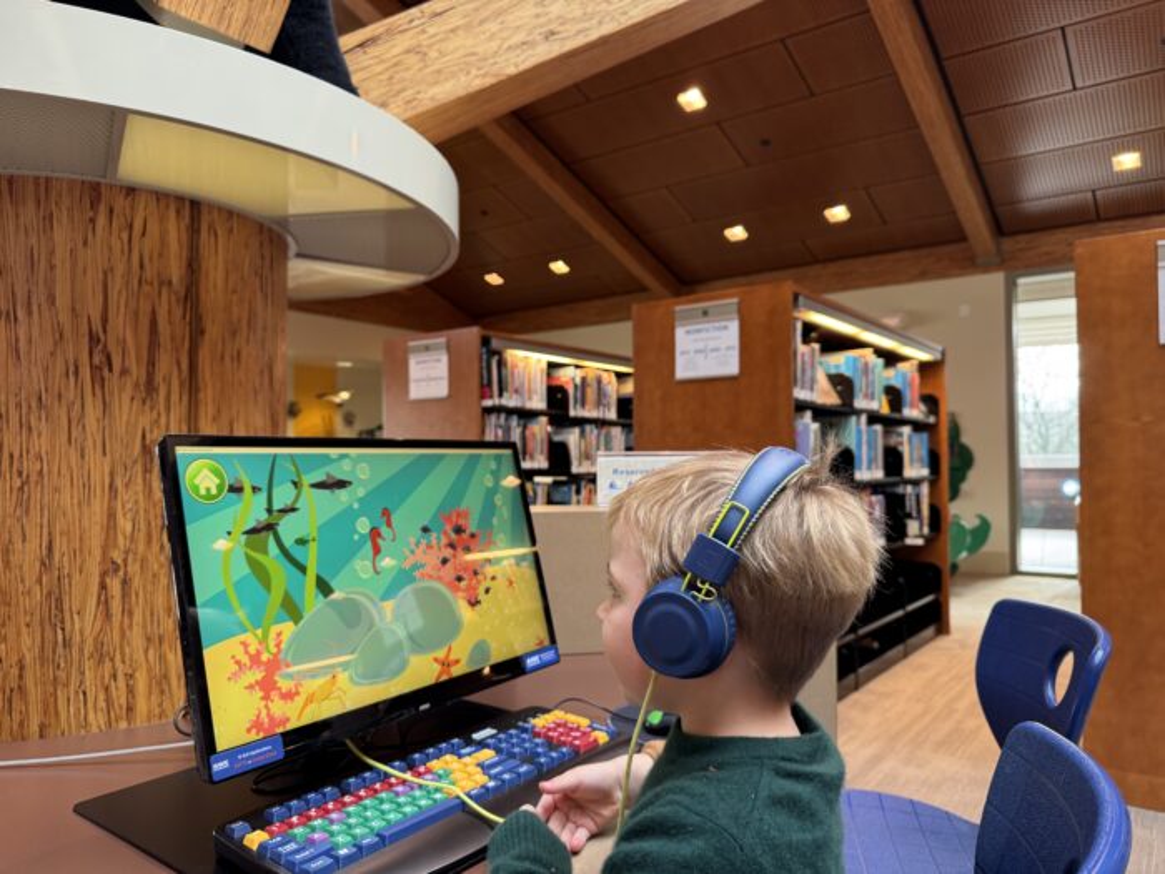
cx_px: 582
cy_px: 437
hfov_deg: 71.6
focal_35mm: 24
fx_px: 808
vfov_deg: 56.8
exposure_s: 1/111
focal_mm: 6.76
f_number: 1.78
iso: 200
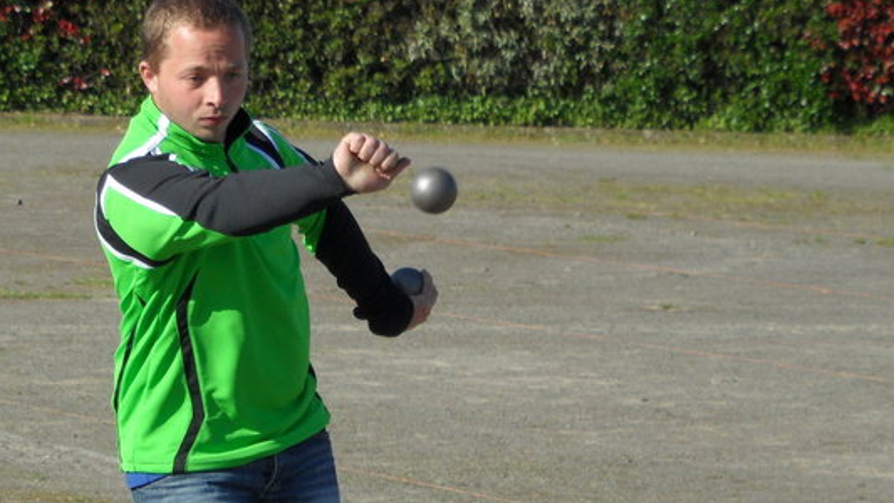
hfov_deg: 6.1
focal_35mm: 353
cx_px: 242
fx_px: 8369
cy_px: 371
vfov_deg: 3.4
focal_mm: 29.7
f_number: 4.4
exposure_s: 1/500
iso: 80
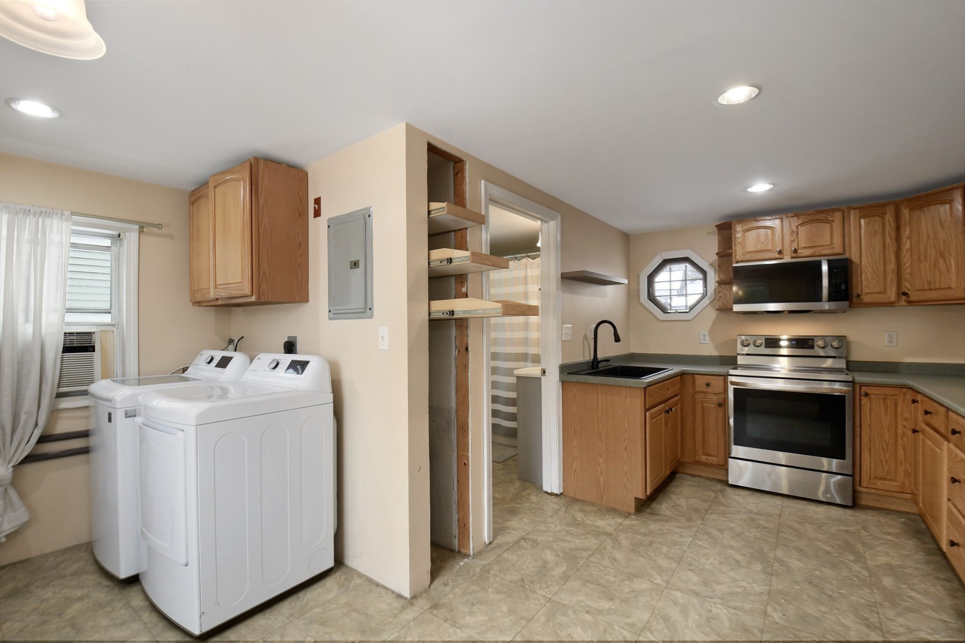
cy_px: 322
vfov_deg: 77.3
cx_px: 482
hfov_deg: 100.4
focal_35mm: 15
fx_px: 402
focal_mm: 10
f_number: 8
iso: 400
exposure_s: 1/15
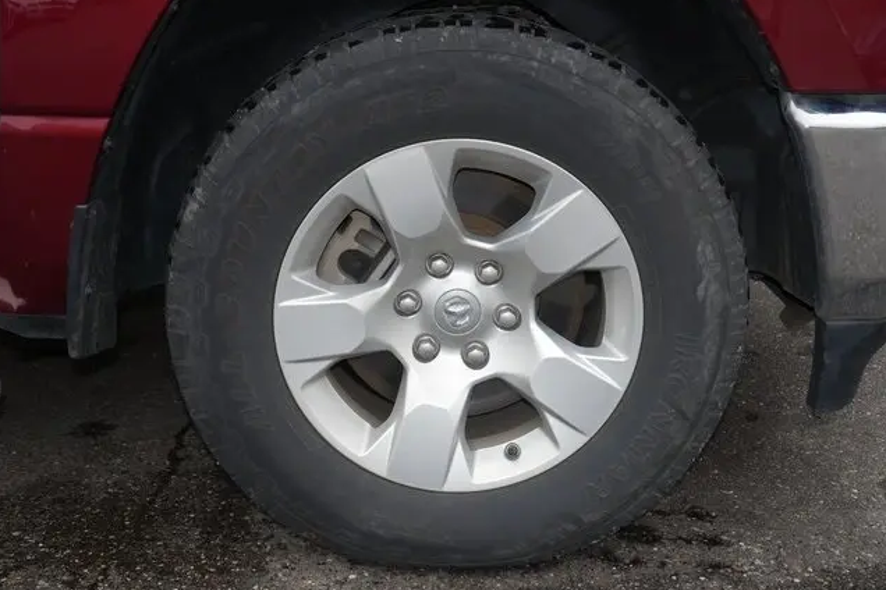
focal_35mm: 44
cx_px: 442
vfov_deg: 30.5
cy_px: 276
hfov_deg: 44.5
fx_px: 1083
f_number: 10
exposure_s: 1/60
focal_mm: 21
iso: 320
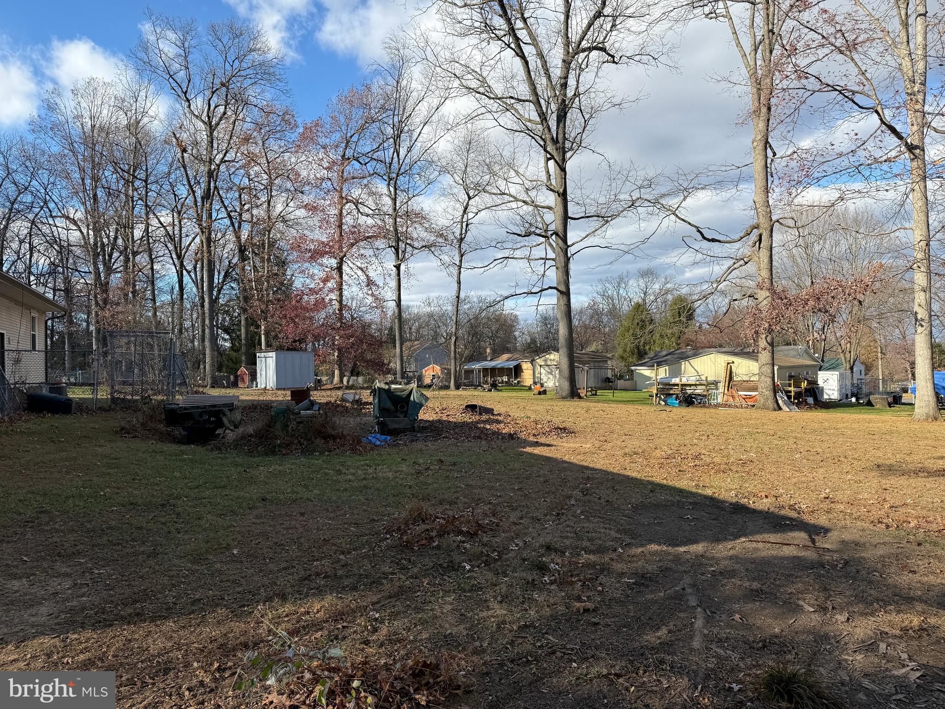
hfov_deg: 71.6
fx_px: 655
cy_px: 354
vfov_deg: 56.8
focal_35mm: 24
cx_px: 472
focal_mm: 6.76
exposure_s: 1/2611
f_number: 1.78
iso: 80
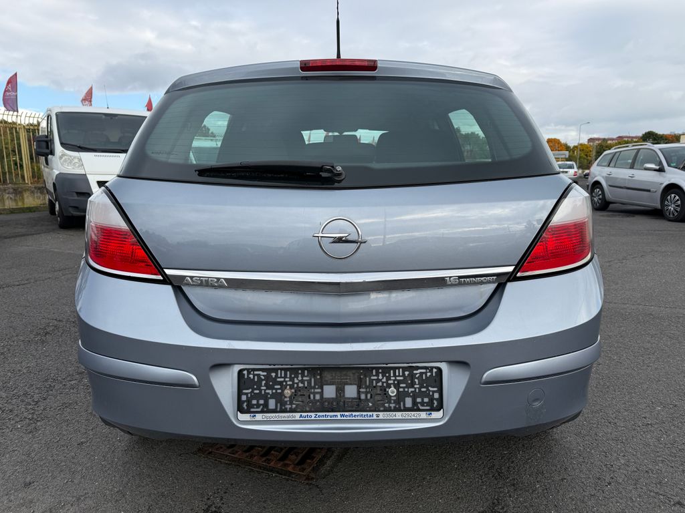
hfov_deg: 71.6
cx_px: 342
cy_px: 256
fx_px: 475
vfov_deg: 56.8
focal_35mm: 24
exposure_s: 1/2053
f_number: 1.78
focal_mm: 6.76
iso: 80
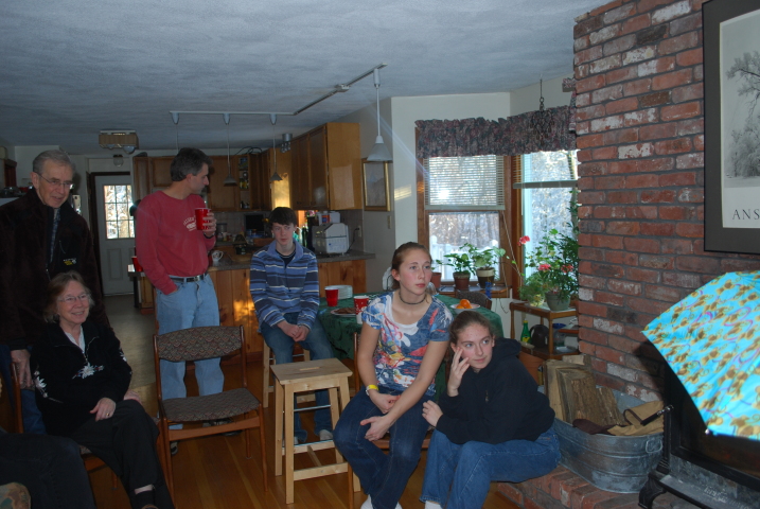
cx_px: 380
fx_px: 634
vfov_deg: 43.7
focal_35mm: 30
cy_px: 254
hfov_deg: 61.9
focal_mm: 20
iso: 200
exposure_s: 1/60
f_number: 3.8
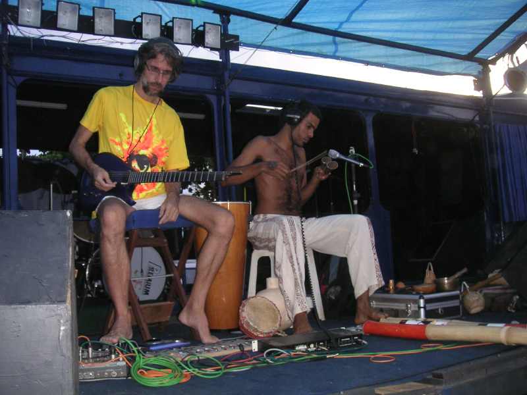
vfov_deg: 37.7
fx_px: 579
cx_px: 264
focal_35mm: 38
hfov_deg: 49.0
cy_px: 198
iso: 160
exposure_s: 1/45
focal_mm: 6
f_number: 2.8
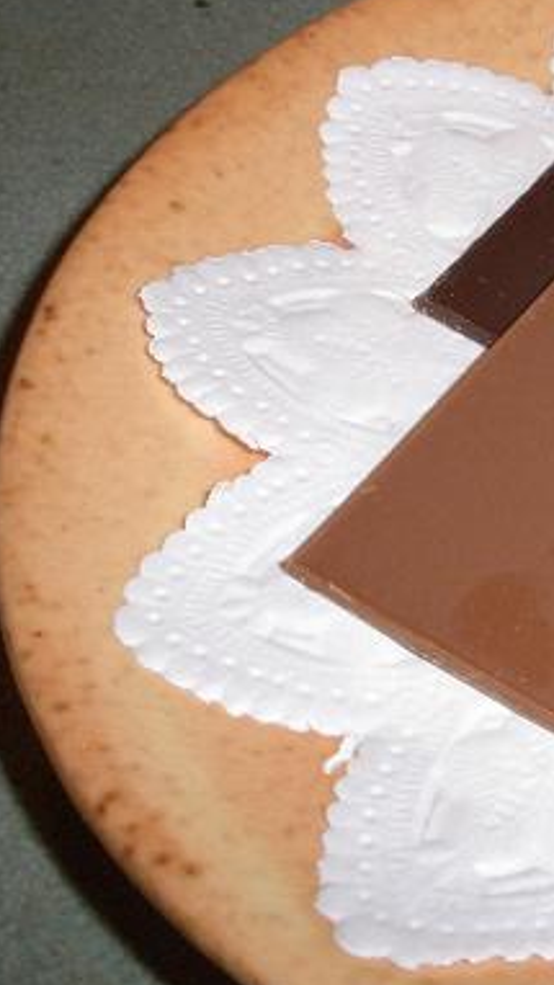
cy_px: 425
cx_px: 837
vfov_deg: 27.5
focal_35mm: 77
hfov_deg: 14.6
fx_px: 2010
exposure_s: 1/30
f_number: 10
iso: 200
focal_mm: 6.6
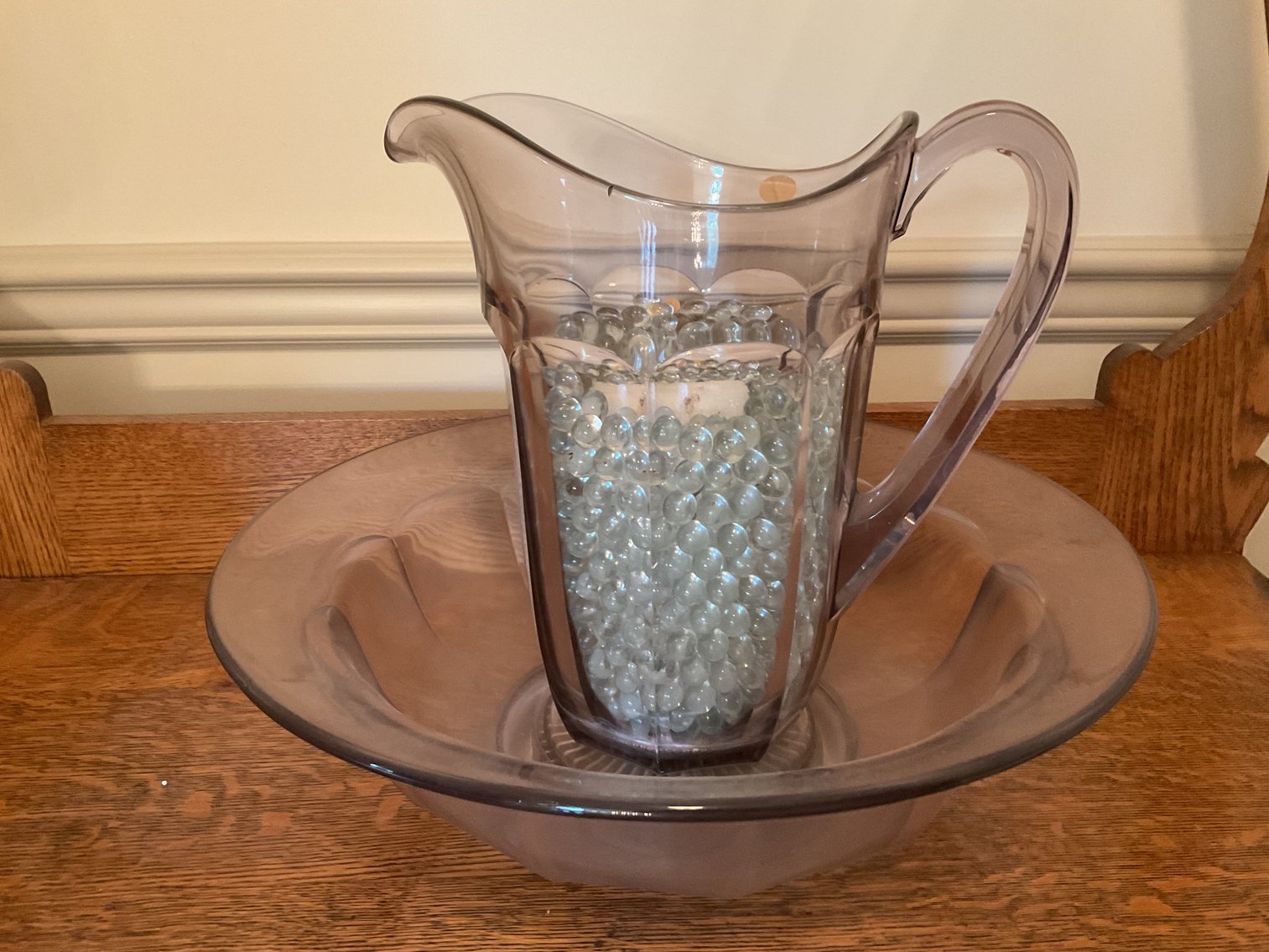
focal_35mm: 29
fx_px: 1063
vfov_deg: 48.2
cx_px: 634
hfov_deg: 61.7
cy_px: 476
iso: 250
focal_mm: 3
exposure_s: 1/60
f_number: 1.8
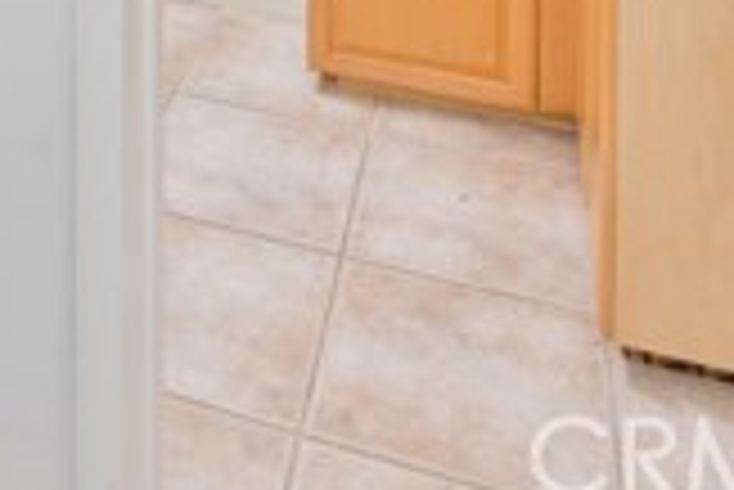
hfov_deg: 33.4
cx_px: 14
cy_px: -438
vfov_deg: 18.3
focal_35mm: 55
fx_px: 1122
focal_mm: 14
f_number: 7.1
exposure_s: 1/200
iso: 400
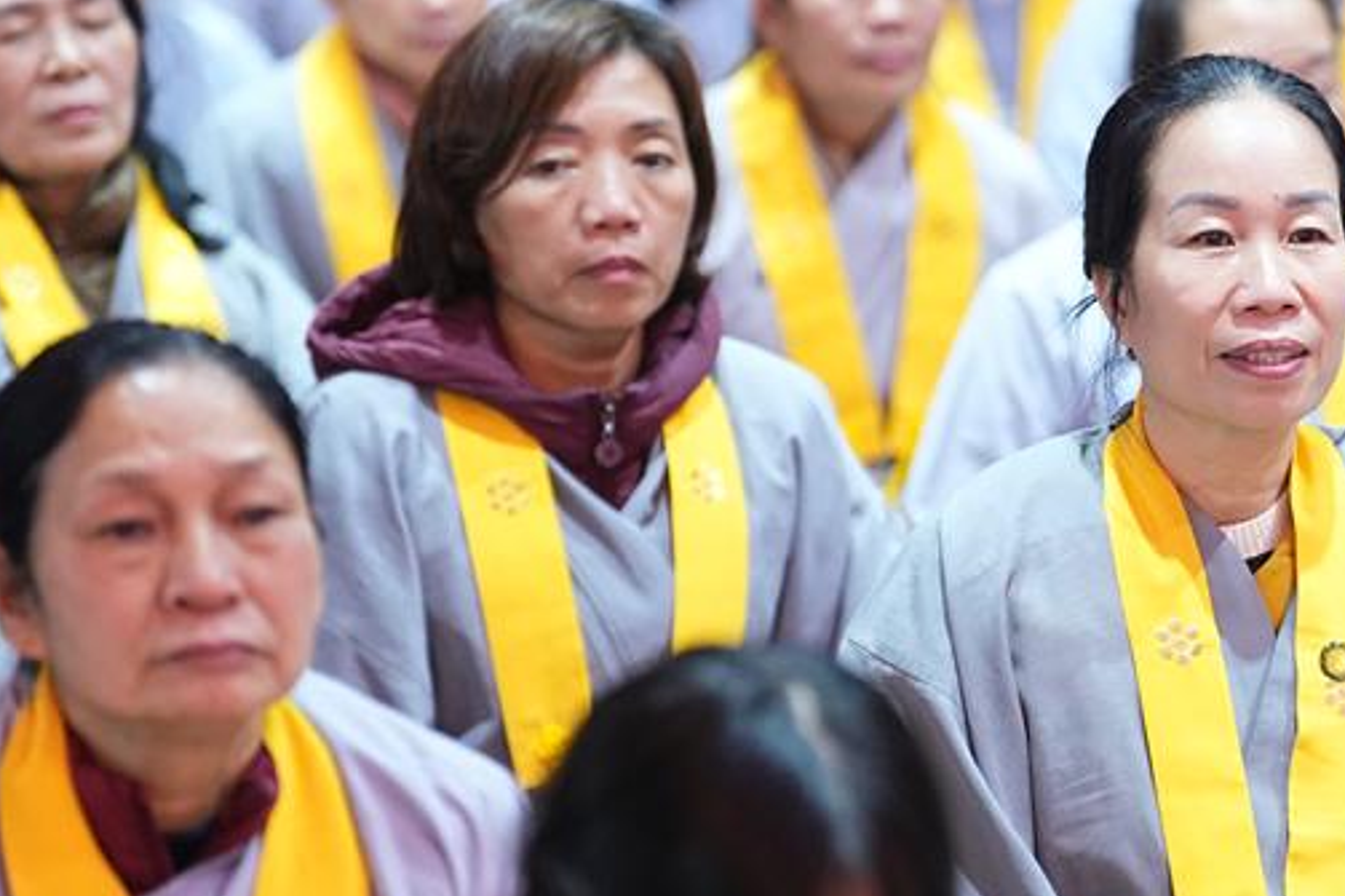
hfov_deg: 6.7
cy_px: 596
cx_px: 1235
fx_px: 11503
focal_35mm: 308
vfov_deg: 4.5
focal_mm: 129
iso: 3200
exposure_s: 1/100
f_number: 2.8
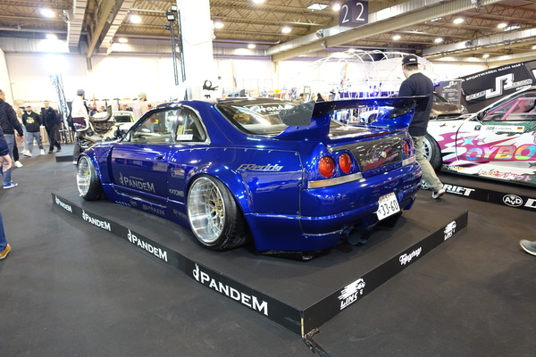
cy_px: 178
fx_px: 357
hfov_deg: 73.7
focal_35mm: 24
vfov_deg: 53.1
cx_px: 268
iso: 640
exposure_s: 1/80
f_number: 1.8
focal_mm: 8.8
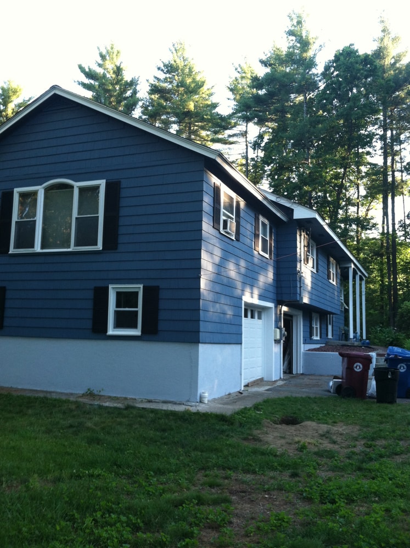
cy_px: 274
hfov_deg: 40.6
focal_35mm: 35
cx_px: 205
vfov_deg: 52.7
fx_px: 554
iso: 100
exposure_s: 1/60
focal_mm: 3.85
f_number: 2.8
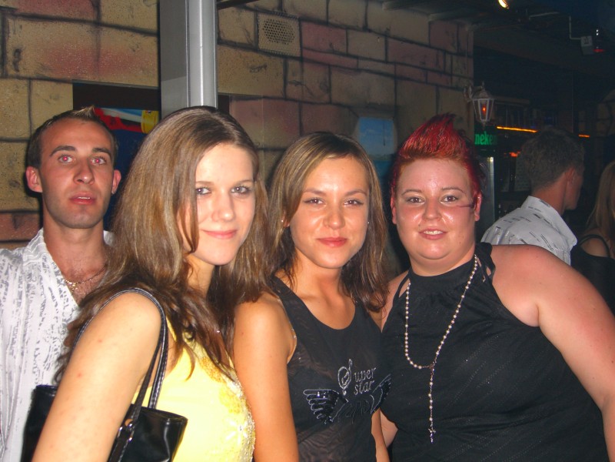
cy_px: 231
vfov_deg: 31.5
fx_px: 817
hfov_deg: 41.2
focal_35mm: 46
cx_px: 308
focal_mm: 9.5
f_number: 3.1
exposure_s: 1/60
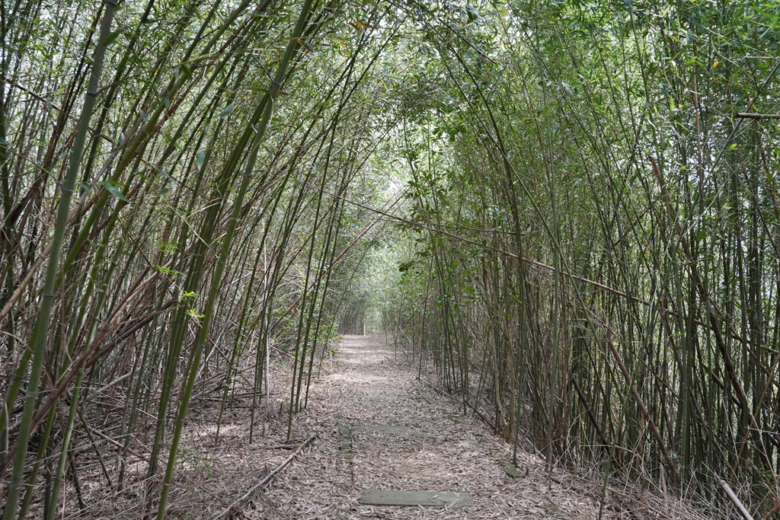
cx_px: 390
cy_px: 260
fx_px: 520
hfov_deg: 73.7
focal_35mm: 24
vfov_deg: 53.1
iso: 1250
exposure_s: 1/160
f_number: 7.1
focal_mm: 24
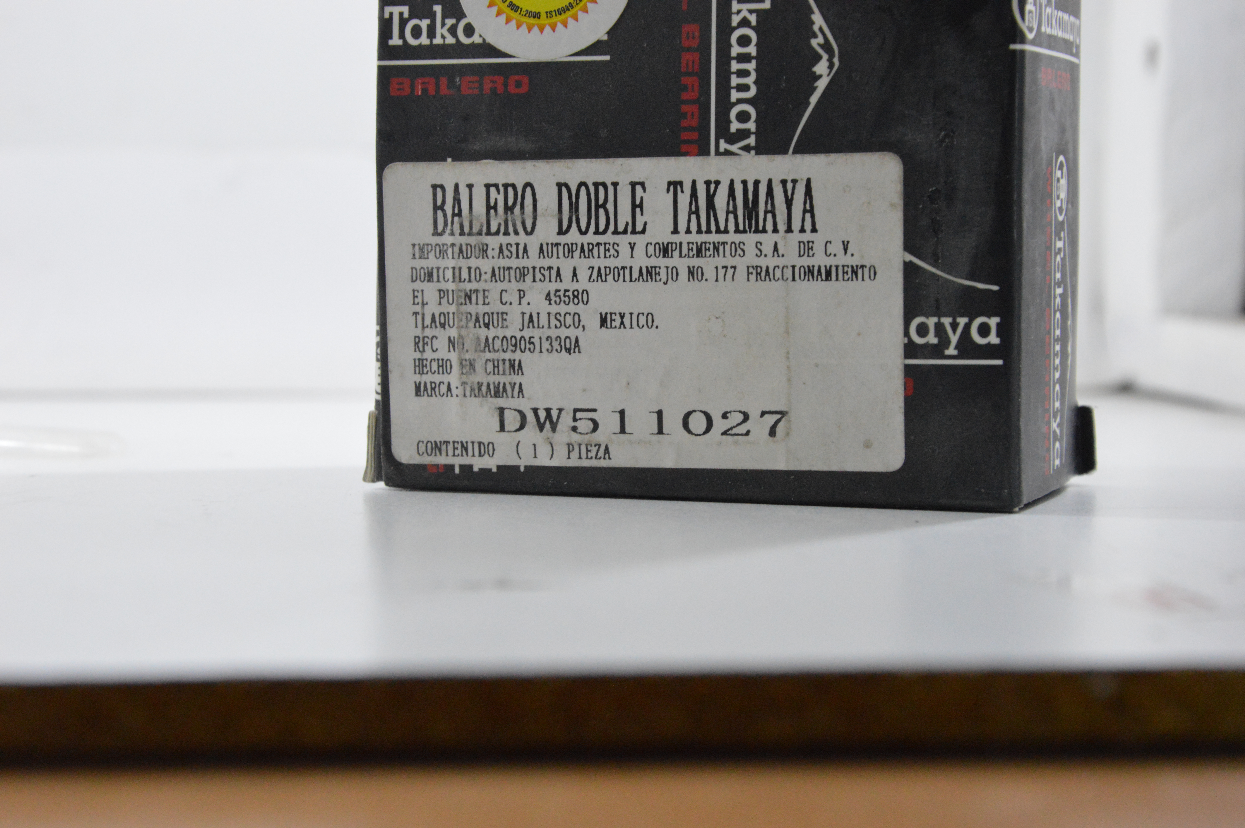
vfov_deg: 15.7
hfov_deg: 23.4
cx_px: 622
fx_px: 3006
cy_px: 414
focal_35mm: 87
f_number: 8
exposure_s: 1/100
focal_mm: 58
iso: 3200
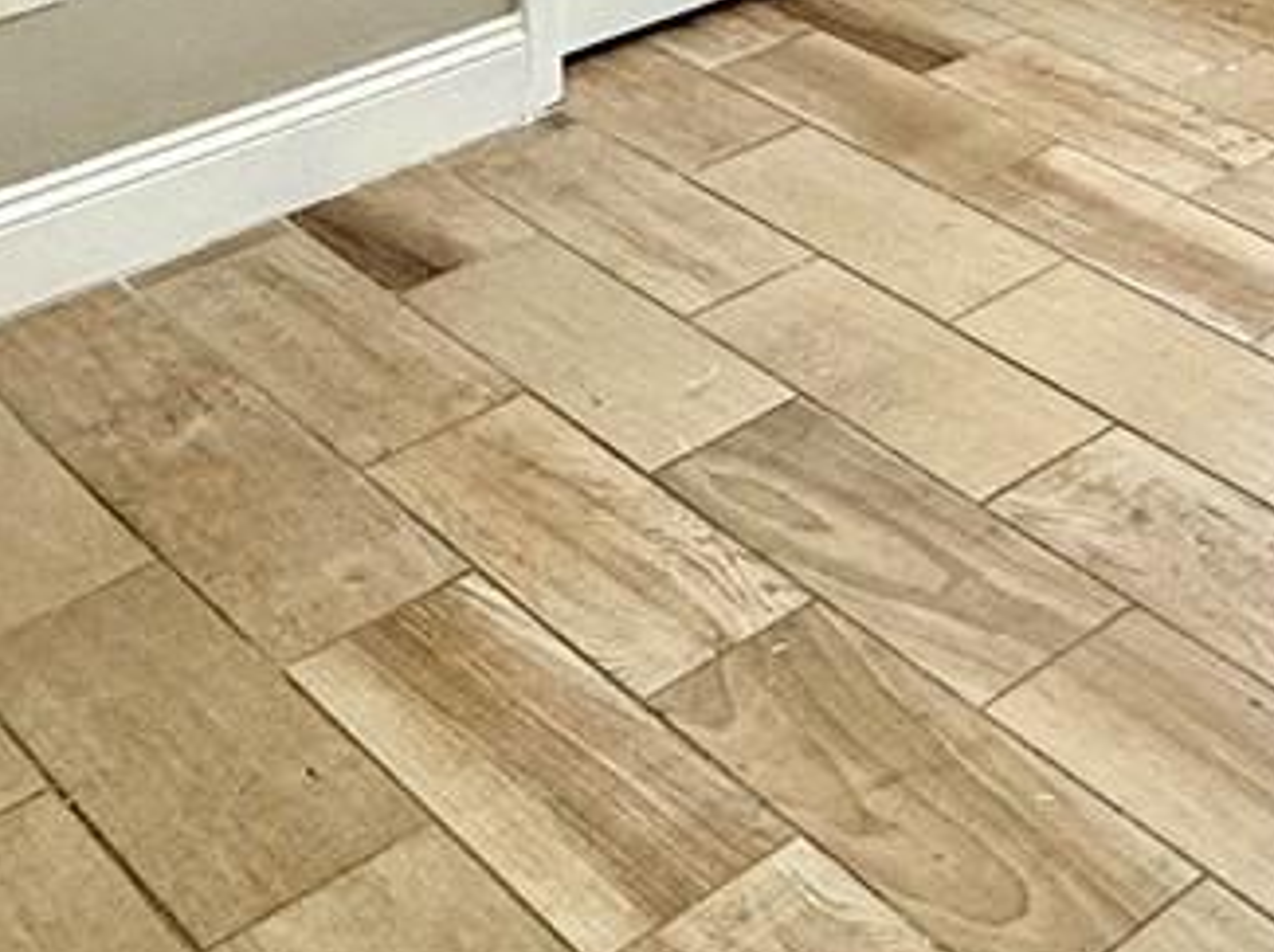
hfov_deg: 25.9
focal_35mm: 69
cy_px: -870
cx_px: 1431
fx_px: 2537
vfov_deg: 16.8
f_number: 2.2
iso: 64
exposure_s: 1/120
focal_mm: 2.22
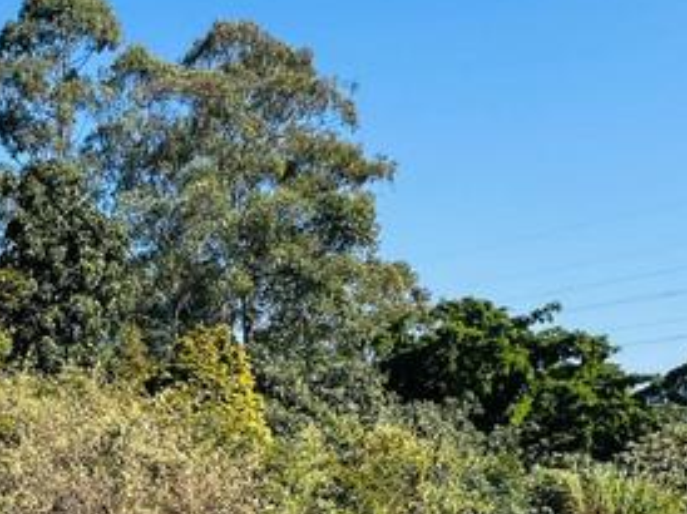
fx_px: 753
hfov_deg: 41.5
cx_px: -25
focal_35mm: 38
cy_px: 574
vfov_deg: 32.7
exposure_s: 1/708
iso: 32
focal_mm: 1.57
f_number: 1.8
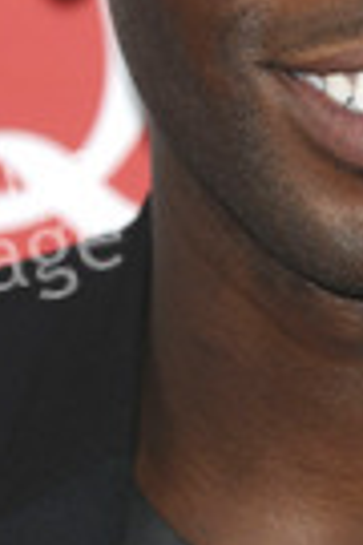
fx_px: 11063
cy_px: 44
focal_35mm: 731
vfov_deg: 2.8
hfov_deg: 1.9
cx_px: 357
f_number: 4.5
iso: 320
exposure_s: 1/200
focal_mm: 165
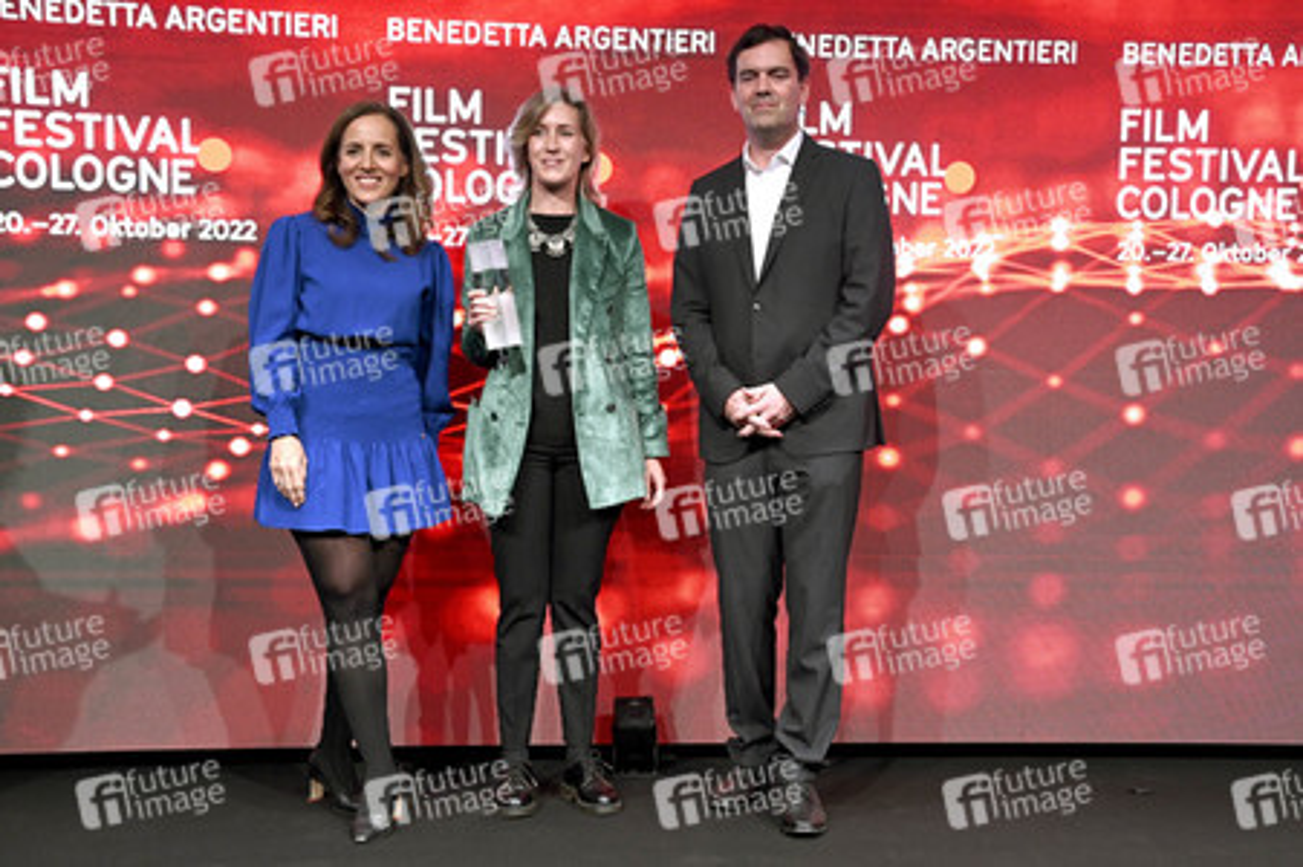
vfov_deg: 29.2
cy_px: 434
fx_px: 1664
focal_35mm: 46
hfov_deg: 42.8
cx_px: 652
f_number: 4
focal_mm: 46
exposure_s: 1/200
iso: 2000
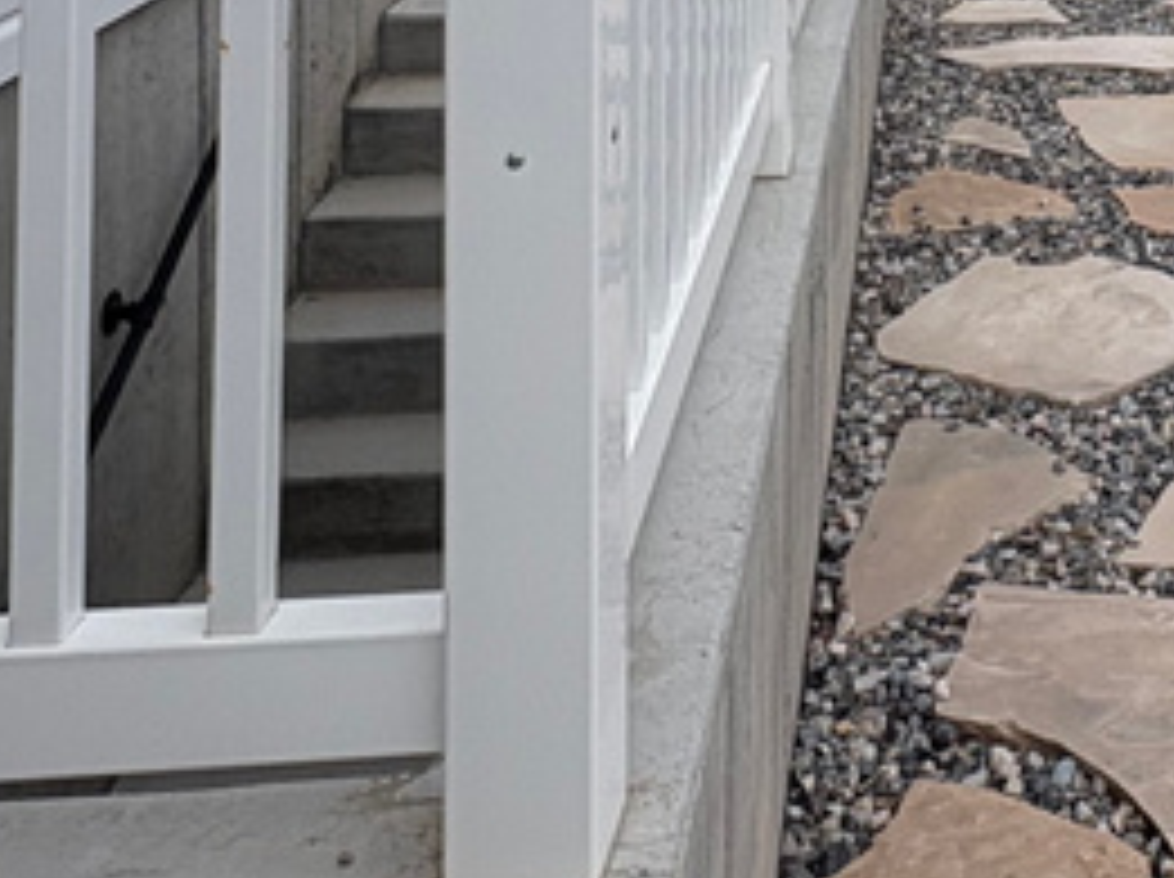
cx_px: 1210
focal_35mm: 55
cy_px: -401
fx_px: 1863
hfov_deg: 31.9
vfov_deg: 22.3
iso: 40
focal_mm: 2.22
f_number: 2.2
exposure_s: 1/804
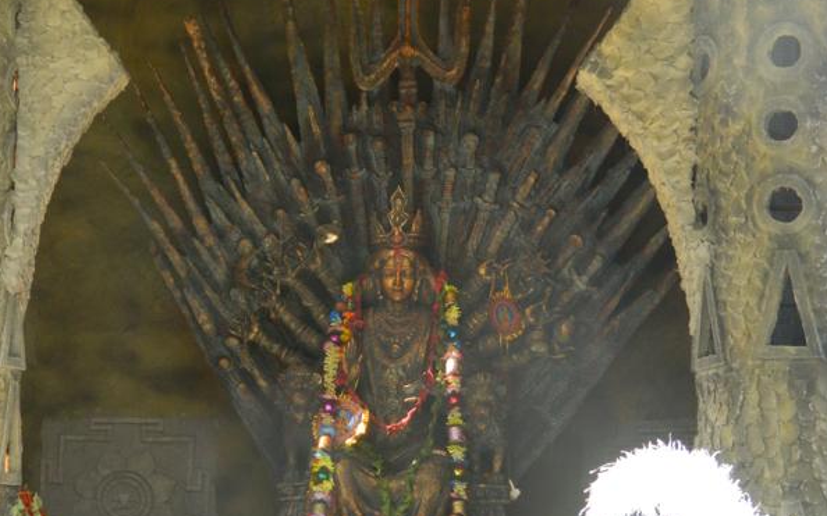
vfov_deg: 10.9
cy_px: 335
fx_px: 2704
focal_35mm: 120
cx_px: 414
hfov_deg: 17.4
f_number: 4.2
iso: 140
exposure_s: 1/50
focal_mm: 15.1
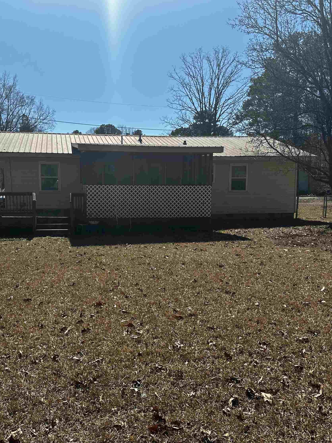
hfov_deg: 42.6
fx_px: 422
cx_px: 124
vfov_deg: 55.3
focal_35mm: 33
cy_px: 222
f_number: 1.78
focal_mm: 6.86
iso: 80
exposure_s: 1/4762
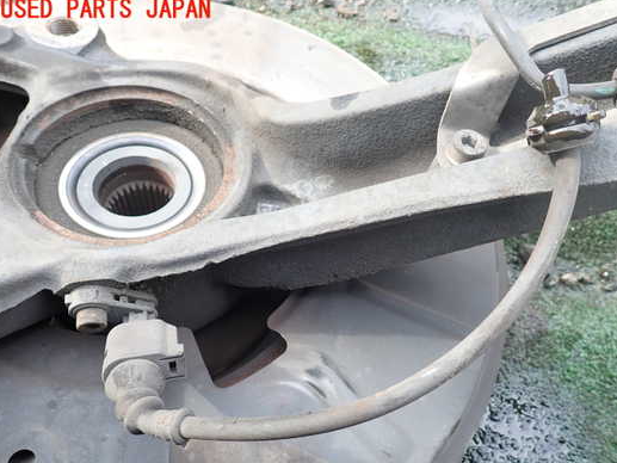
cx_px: 352
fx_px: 517
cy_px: 264
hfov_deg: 61.4
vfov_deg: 48.1
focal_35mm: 29
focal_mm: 4.5
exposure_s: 1/80
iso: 100
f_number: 2.8
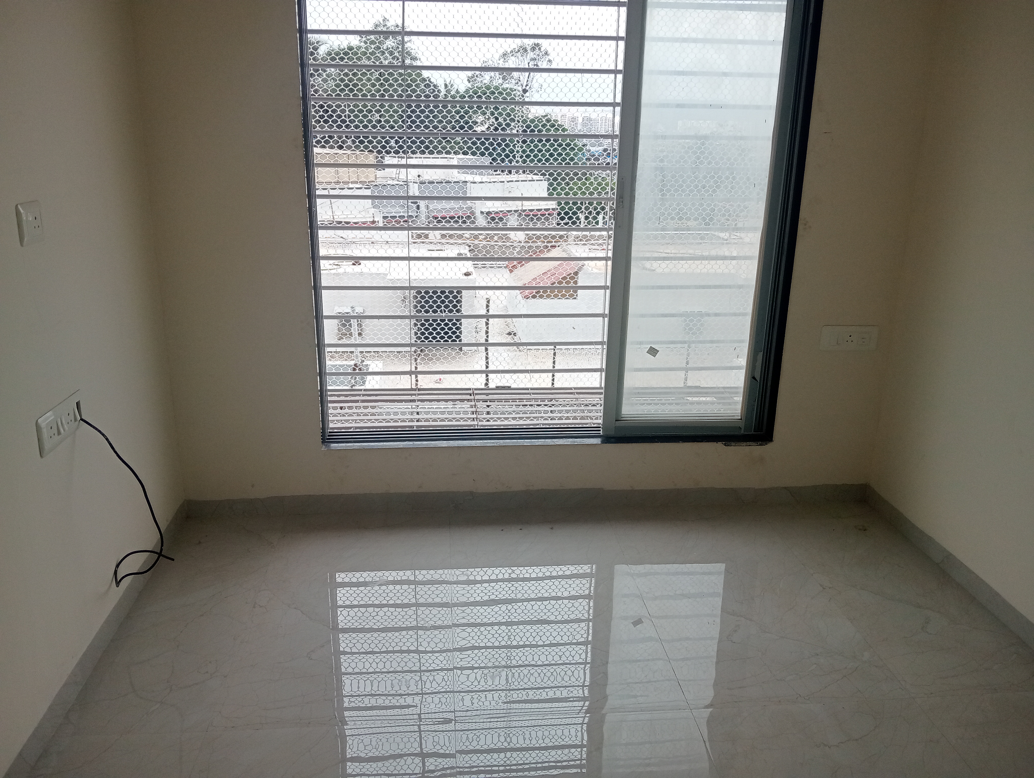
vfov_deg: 49.9
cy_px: 389
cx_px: 517
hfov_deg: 63.4
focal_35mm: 28
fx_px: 838
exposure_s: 1/329
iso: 100
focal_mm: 3.98
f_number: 1.8
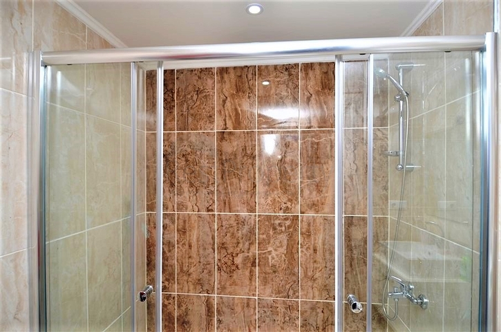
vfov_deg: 67.1
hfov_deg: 90.1
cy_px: 166
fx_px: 250
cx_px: 250
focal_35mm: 18
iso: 125
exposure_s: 1/60
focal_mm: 12
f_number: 4.5
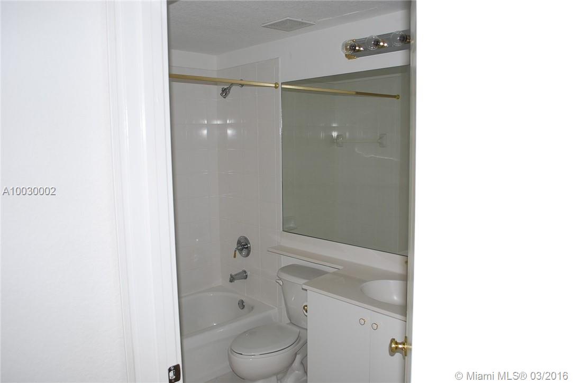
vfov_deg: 48.0
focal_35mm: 27
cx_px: 286
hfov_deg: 67.3
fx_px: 430
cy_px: 192
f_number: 3.5
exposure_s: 1/60
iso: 200
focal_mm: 18
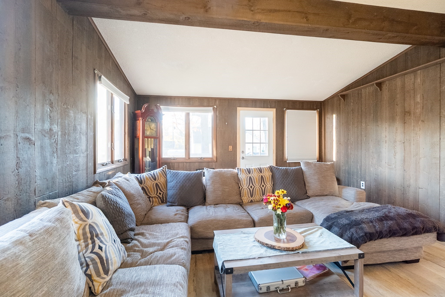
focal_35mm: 15
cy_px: 148
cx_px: 222
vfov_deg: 77.4
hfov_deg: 100.4
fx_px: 185
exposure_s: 1/250
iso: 1600
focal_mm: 10
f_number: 5.6
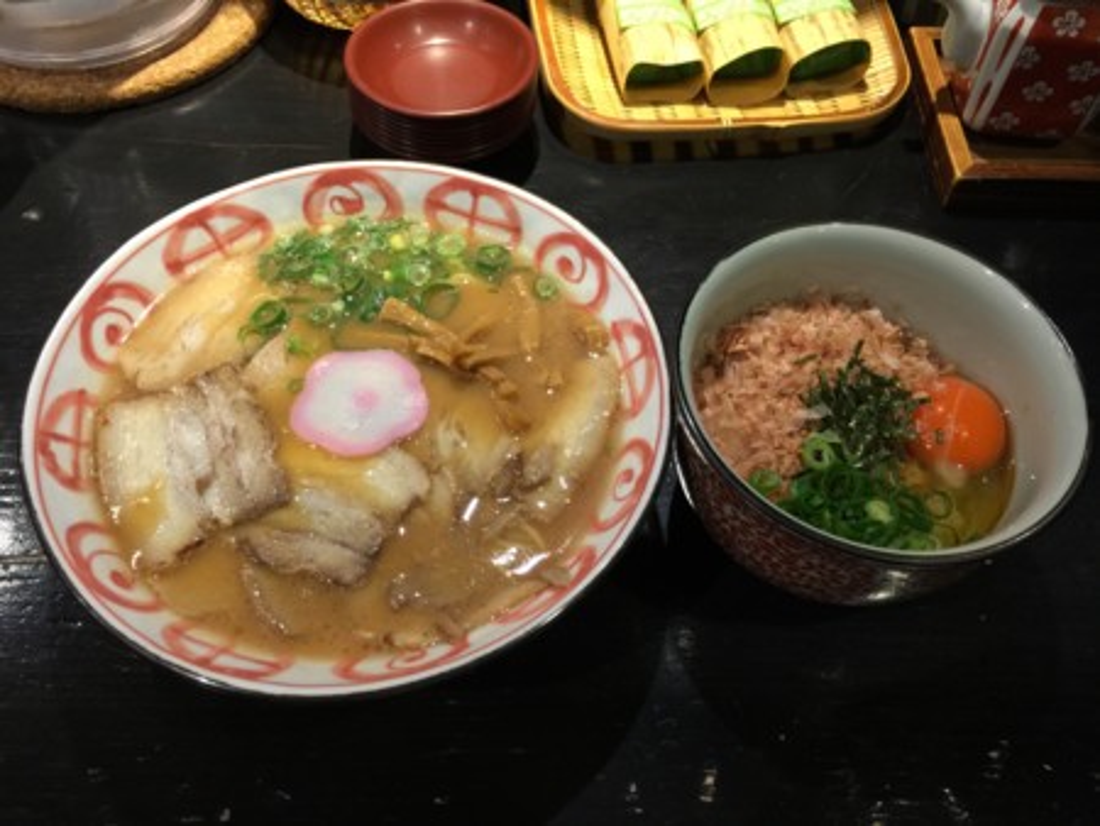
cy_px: 413
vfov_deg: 48.3
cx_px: 550
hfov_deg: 61.6
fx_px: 922
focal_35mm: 29
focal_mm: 4.15
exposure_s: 1/15
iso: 80
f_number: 2.2
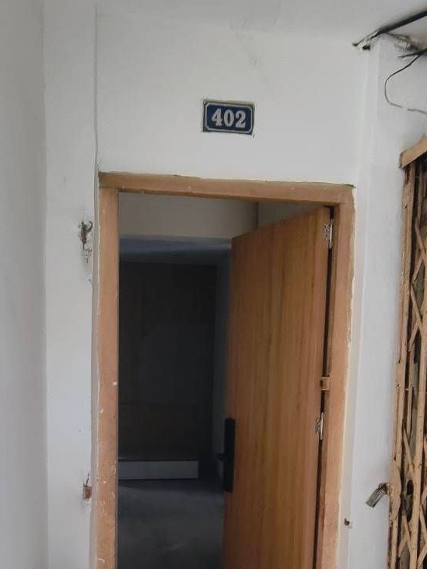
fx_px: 575
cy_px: 394
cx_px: 233
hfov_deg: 40.7
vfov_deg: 51.3
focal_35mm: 35
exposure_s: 1/20
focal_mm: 2.32
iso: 4140
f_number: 2
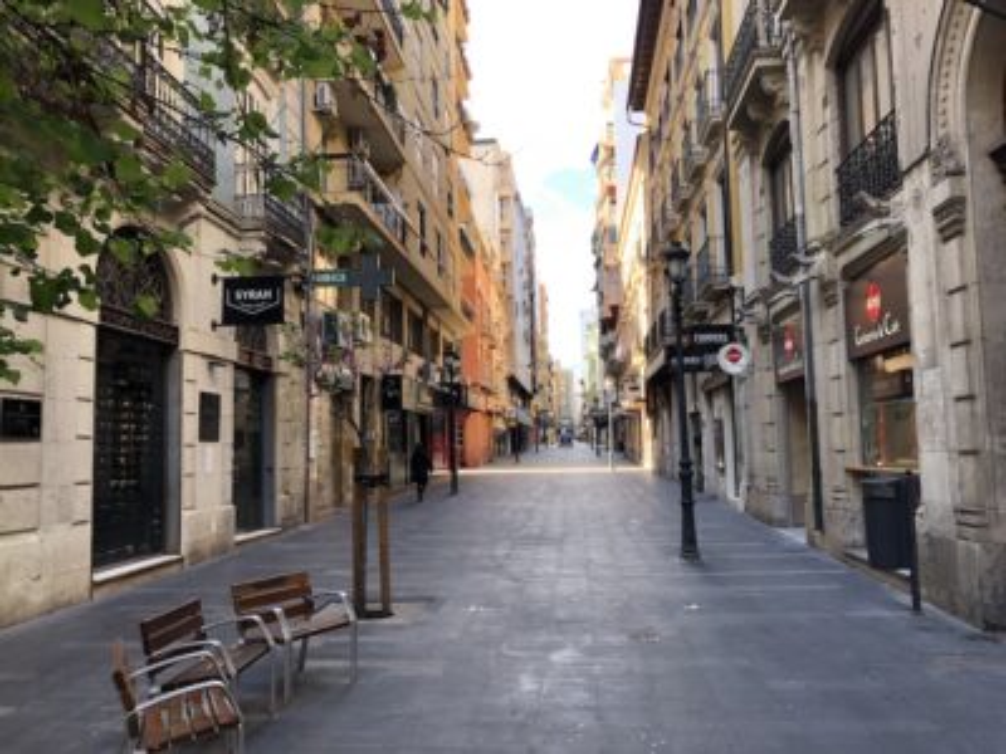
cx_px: 503
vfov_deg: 49.7
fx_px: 814
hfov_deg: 63.4
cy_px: 377
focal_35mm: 28
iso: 25
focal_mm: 3.99
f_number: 1.8
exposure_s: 1/120
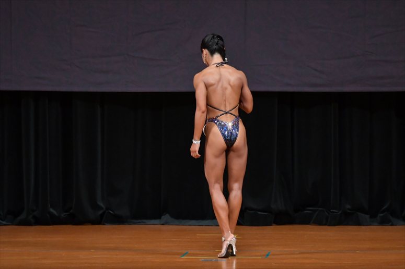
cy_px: 134
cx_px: 202
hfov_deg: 7.2
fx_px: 3205
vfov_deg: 4.8
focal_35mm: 285
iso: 4000
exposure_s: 1/400
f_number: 5.6
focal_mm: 190
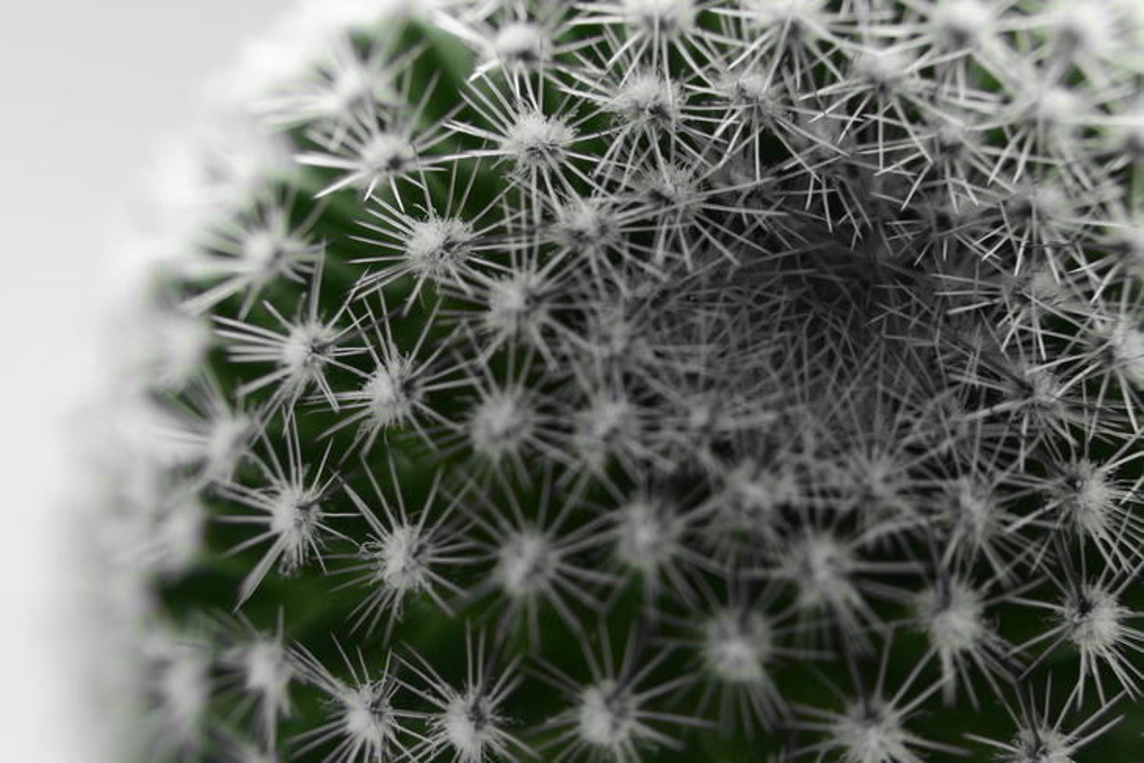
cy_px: 382
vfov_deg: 16.6
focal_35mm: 82
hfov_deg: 24.6
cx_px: 572
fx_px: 2622
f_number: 8
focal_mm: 55
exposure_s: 3
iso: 100
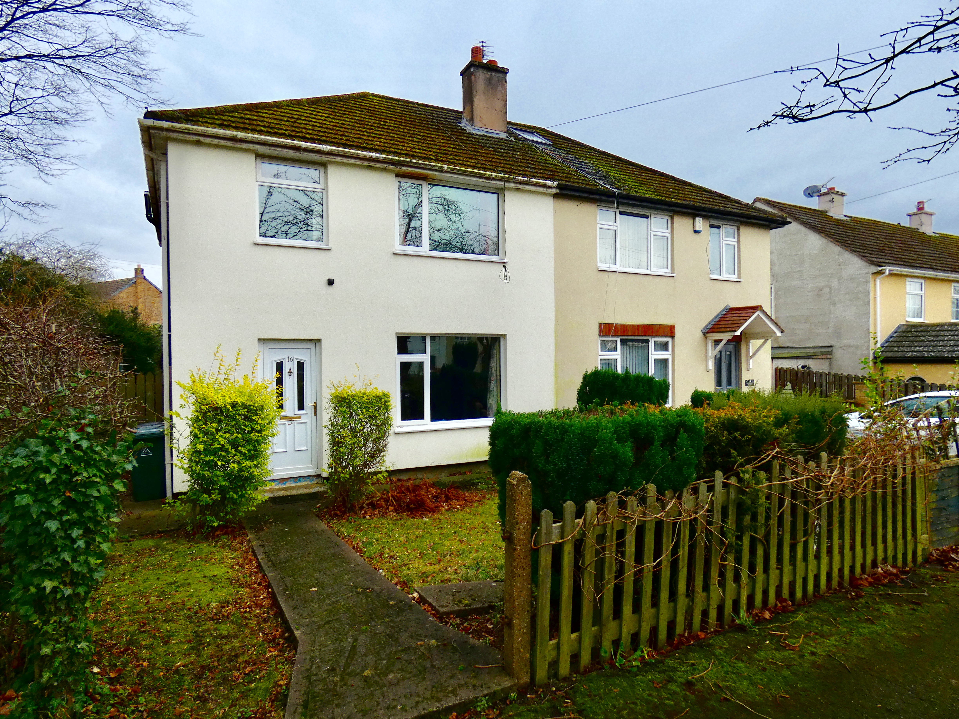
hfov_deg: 81.7
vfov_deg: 66.0
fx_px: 554
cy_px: 360
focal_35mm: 20
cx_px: 480
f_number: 2.8
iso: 80
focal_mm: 3.6
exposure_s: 1/160
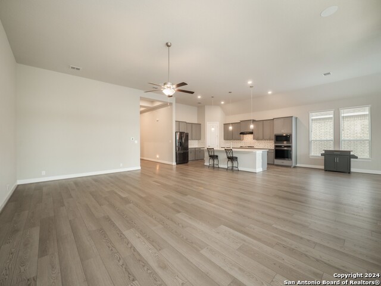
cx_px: 190
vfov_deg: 85.7
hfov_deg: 102.1
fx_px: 154
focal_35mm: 14
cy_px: 143
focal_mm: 7
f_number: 4.5
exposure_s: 1/250
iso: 500
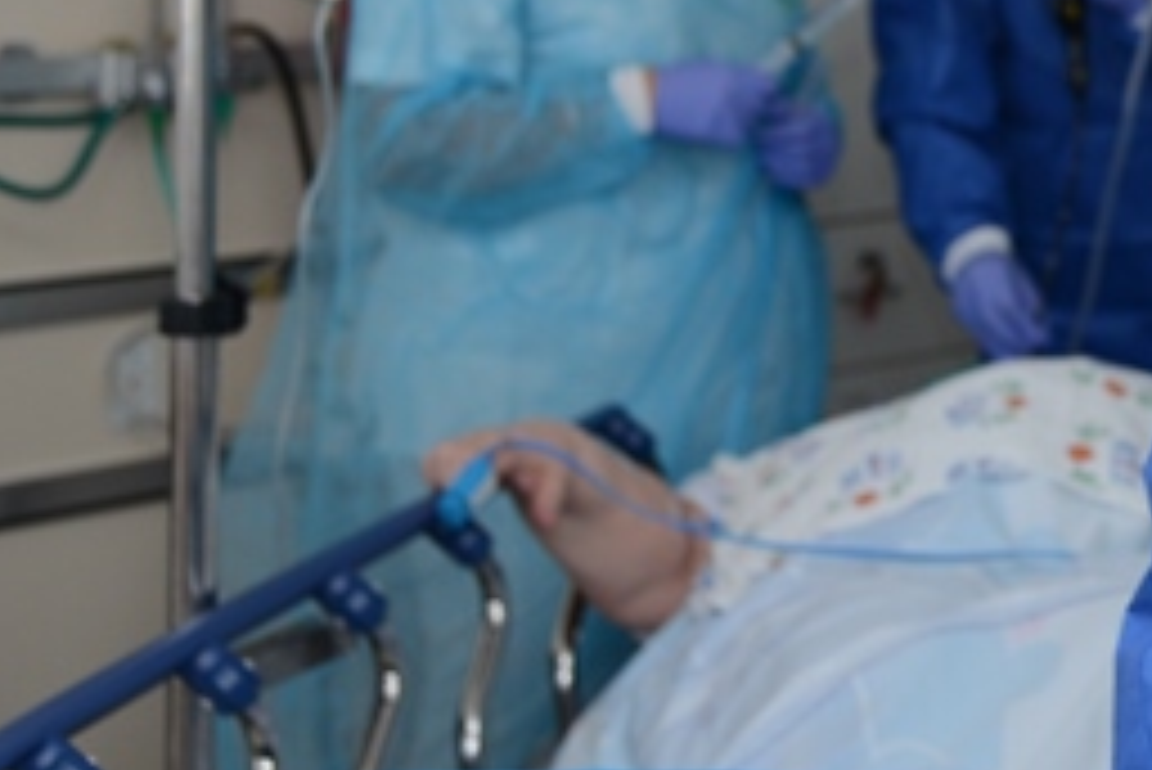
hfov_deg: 16.9
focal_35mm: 115
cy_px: 34
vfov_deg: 11.8
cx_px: 1431
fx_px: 3682
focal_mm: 46
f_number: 4
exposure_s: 1/200
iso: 640
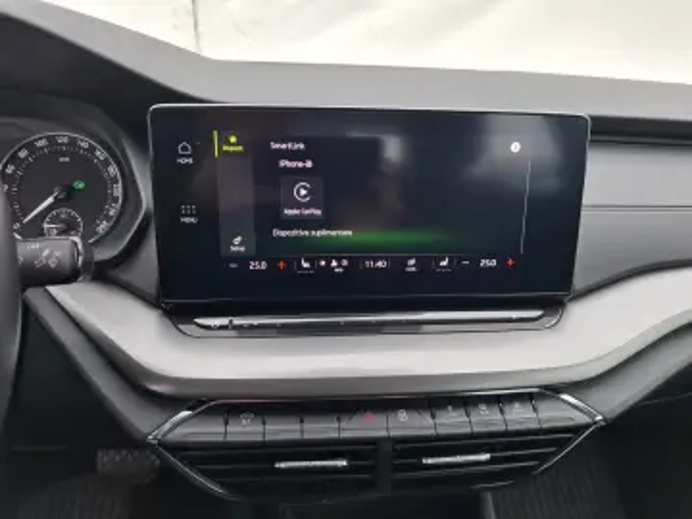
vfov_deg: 58.9
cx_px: 346
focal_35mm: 23
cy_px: 260
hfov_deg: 73.9
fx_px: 460
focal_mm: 5.54
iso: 50
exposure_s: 1/128
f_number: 1.8
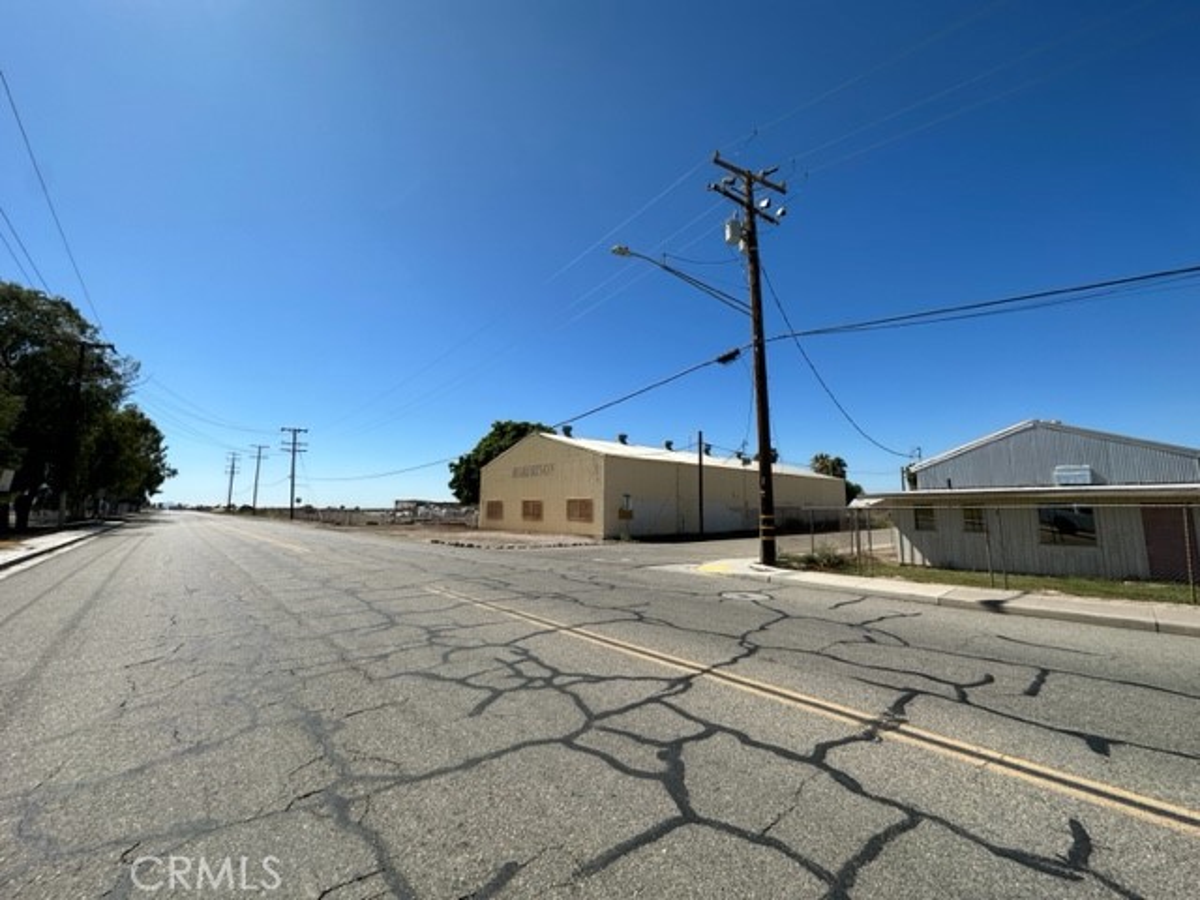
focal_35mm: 14
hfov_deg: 102.1
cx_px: 600
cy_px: 450
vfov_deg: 85.7
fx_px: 485
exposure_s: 1/3125
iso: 50
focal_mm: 2.22
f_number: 2.2
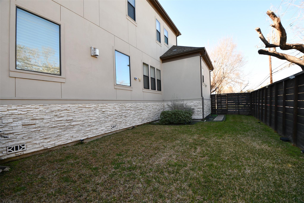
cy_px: 102
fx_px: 127
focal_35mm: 15
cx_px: 152
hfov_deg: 100.4
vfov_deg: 77.3
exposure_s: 1/250
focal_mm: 10
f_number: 5.6
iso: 280
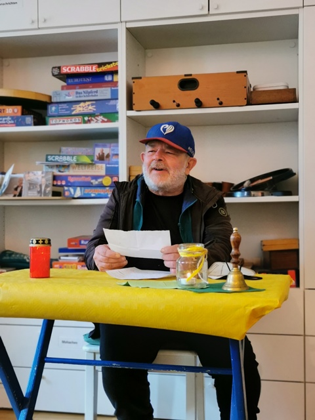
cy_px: 210
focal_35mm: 49
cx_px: 158
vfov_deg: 38.9
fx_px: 595
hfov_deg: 29.7
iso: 200
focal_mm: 5.58
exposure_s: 1/50
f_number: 1.8
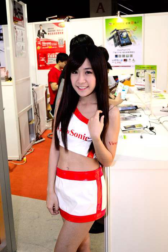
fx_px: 294
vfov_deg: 46.4
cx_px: 84
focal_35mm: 42
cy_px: 126
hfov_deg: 31.9
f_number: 4.5
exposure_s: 1/200
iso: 400
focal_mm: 28
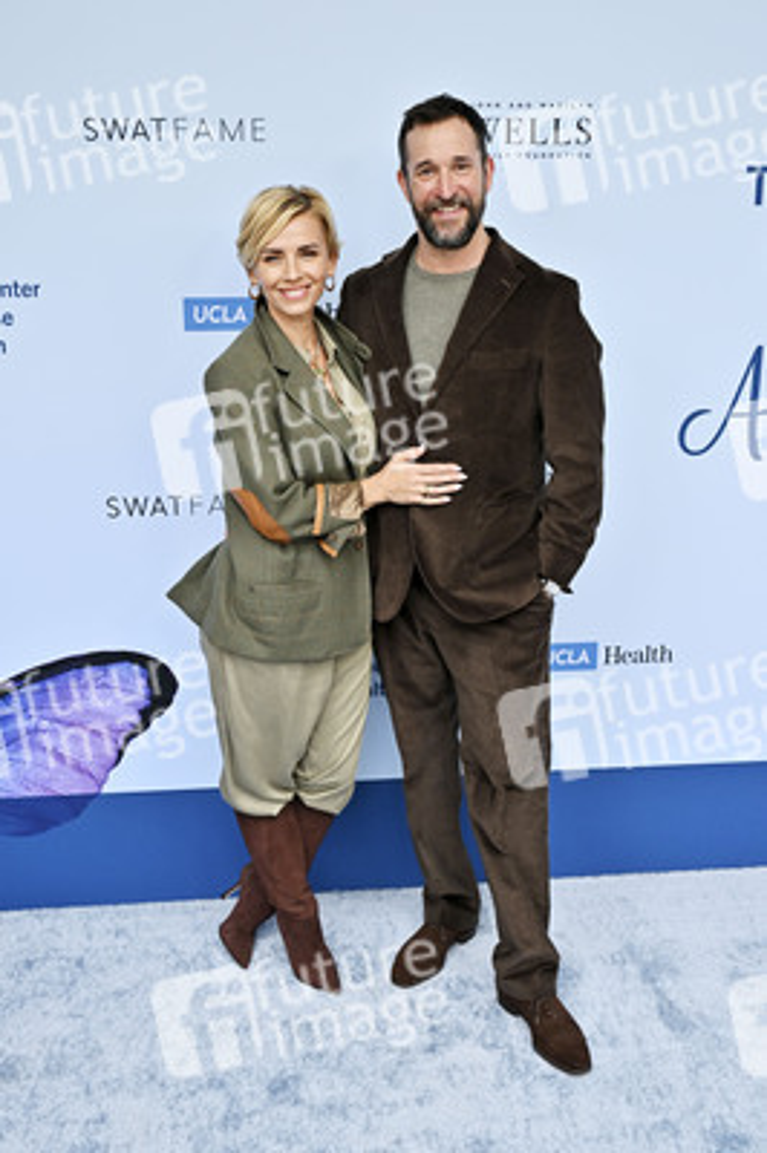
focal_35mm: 35
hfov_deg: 37.8
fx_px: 1120
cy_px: 576
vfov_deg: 54.5
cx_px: 384
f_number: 6.3
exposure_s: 1/320
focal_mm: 35
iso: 640
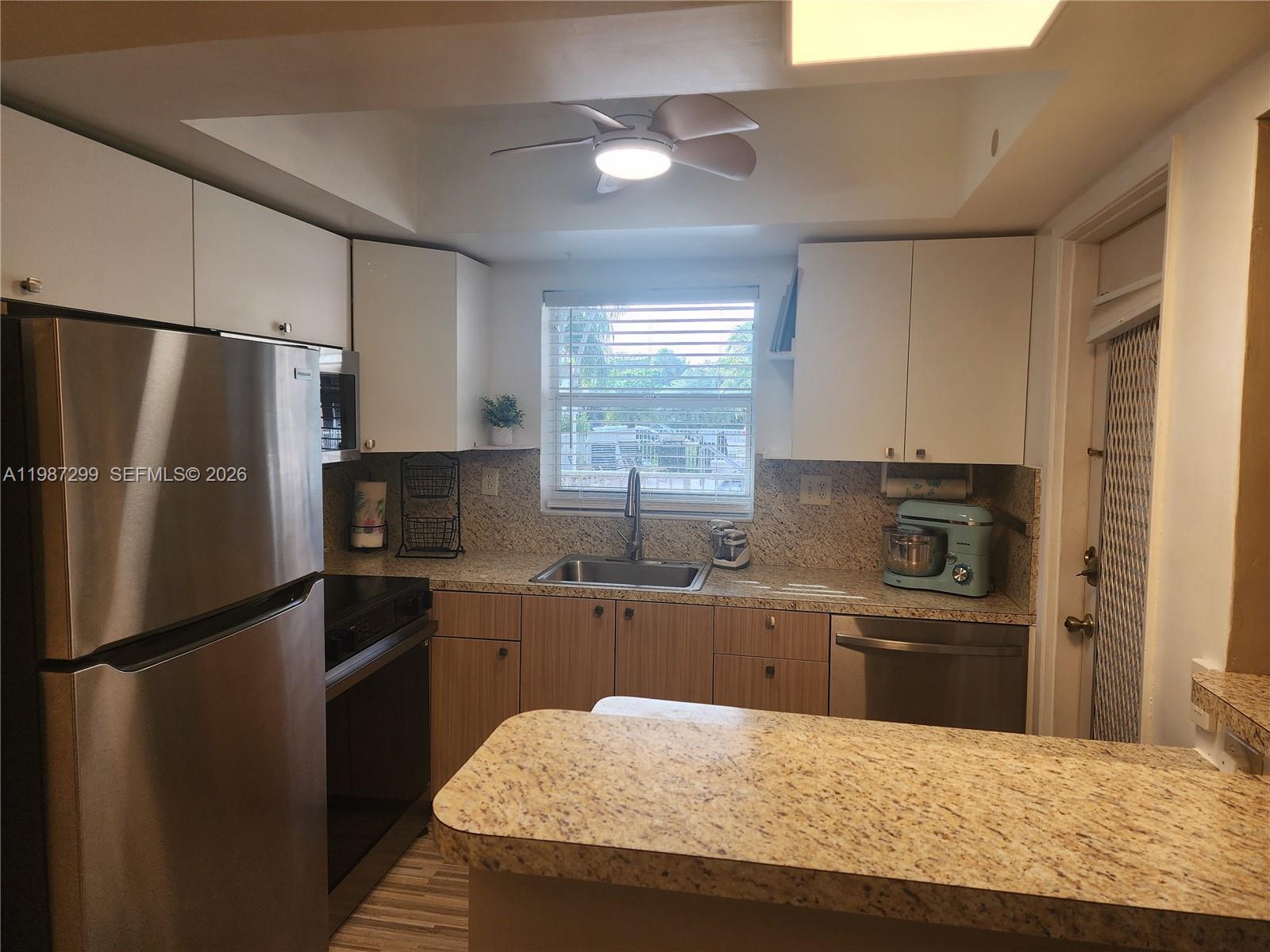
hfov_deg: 73.9
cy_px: 476
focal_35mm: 23
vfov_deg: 58.9
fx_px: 844
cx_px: 635
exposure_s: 1/180
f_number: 1.8
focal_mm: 6.4
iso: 64
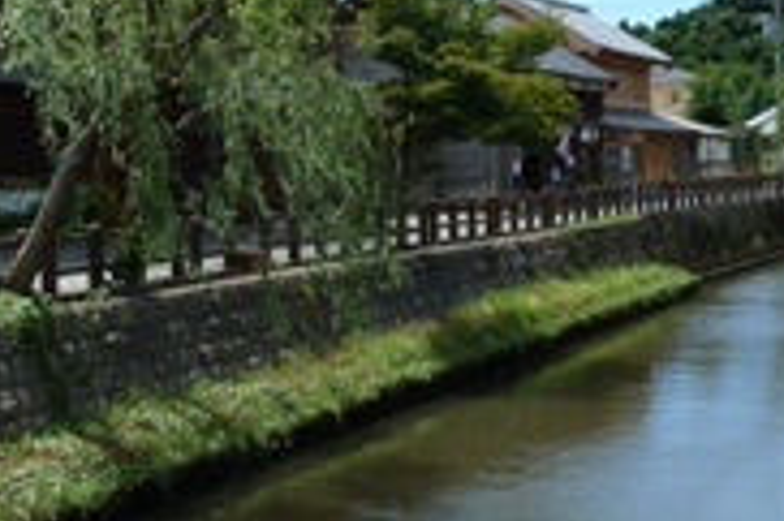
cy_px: 250
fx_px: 1392
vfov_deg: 21.2
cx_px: 224
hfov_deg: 31.0
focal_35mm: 64
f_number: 4
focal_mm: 4.1
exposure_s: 1/400
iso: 80
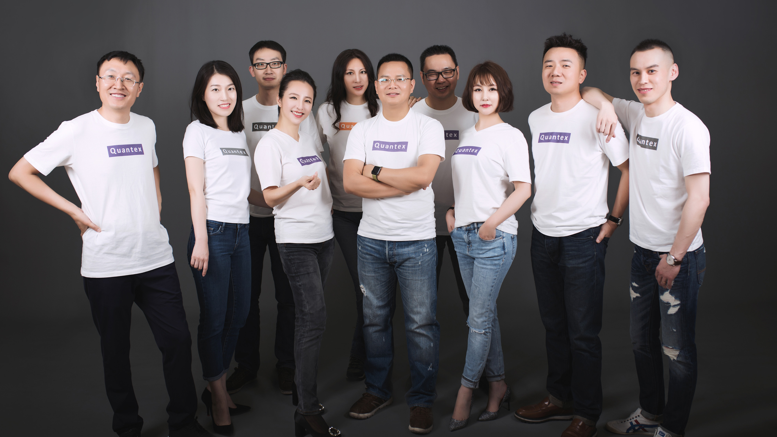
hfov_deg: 54.0
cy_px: 209
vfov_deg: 32.0
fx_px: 762
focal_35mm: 37
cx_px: 390
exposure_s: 1/250
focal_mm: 35
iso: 72
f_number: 2.8
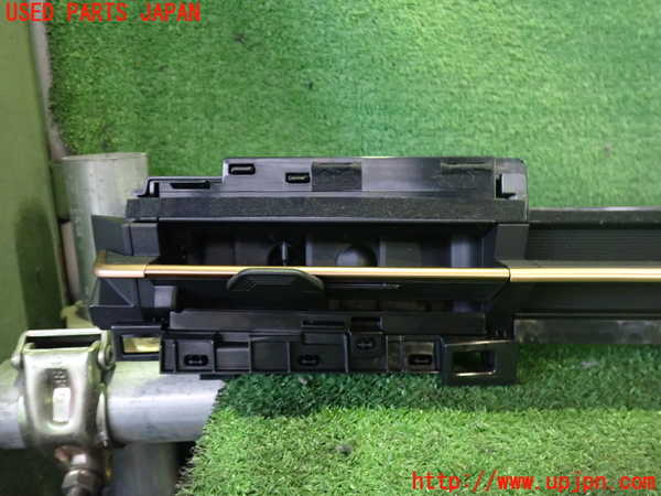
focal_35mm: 30
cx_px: 330
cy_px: 248
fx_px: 573
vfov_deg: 46.8
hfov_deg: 60.0
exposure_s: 1/20
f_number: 2.3
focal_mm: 5.4
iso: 800
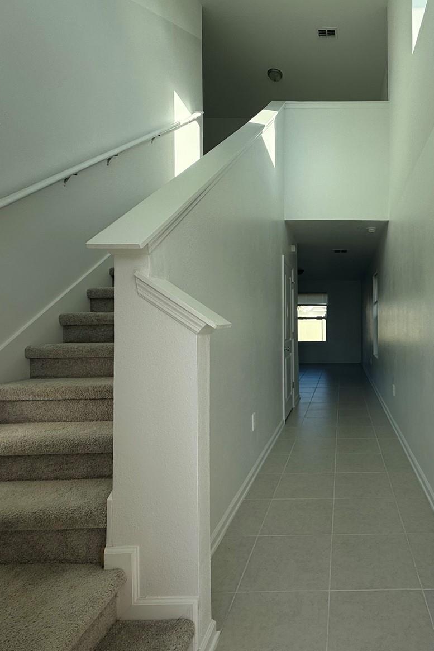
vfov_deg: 84.0
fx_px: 362
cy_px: 325
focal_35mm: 20
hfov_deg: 57.3
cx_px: 349
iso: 50
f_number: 2.2
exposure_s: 1/274
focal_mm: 2.22
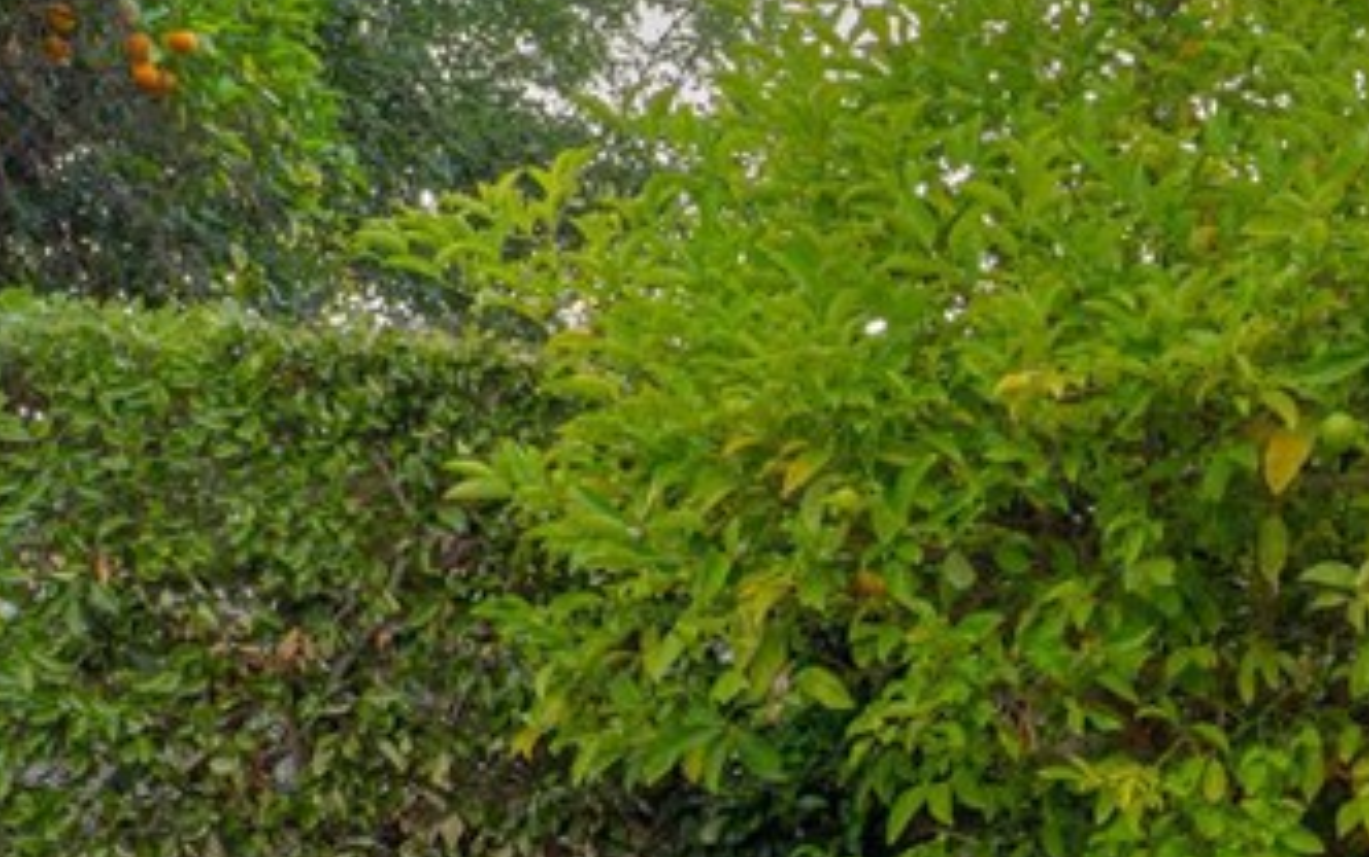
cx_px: 1414
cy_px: 748
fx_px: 1643
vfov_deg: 28.3
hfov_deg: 39.1
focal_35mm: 44
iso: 100
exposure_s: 1/50
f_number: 7.1
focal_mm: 14
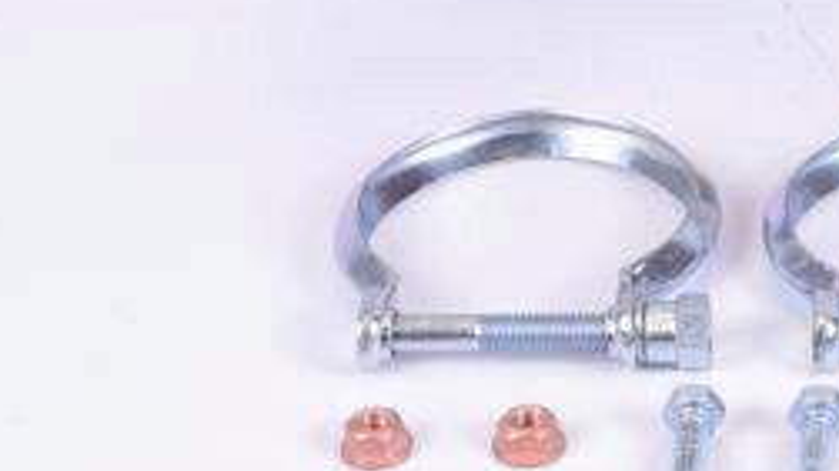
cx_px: 1153
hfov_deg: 10.0
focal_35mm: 210
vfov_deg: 5.7
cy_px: -202
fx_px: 4670
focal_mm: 42
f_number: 11
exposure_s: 1/50
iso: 400
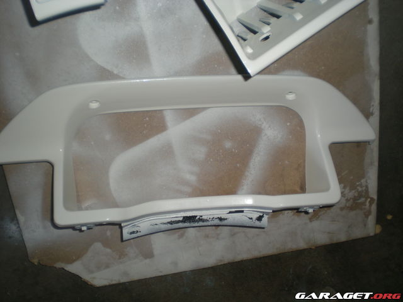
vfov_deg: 37.7
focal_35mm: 38
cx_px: 202
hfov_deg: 49.0
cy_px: 151
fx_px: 442
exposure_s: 1/42.5
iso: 50
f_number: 3.1
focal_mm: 6.3
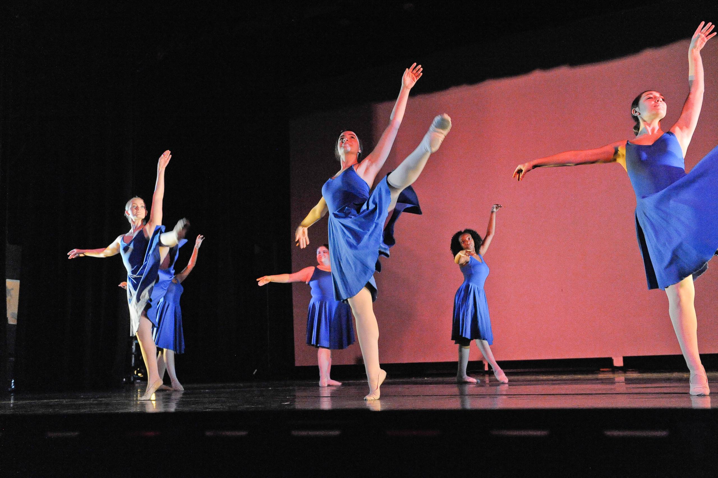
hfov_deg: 50.7
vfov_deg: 35.0
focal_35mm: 38
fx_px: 757
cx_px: 359
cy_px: 239
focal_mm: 38
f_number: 5.6
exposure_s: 1/125
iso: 6400
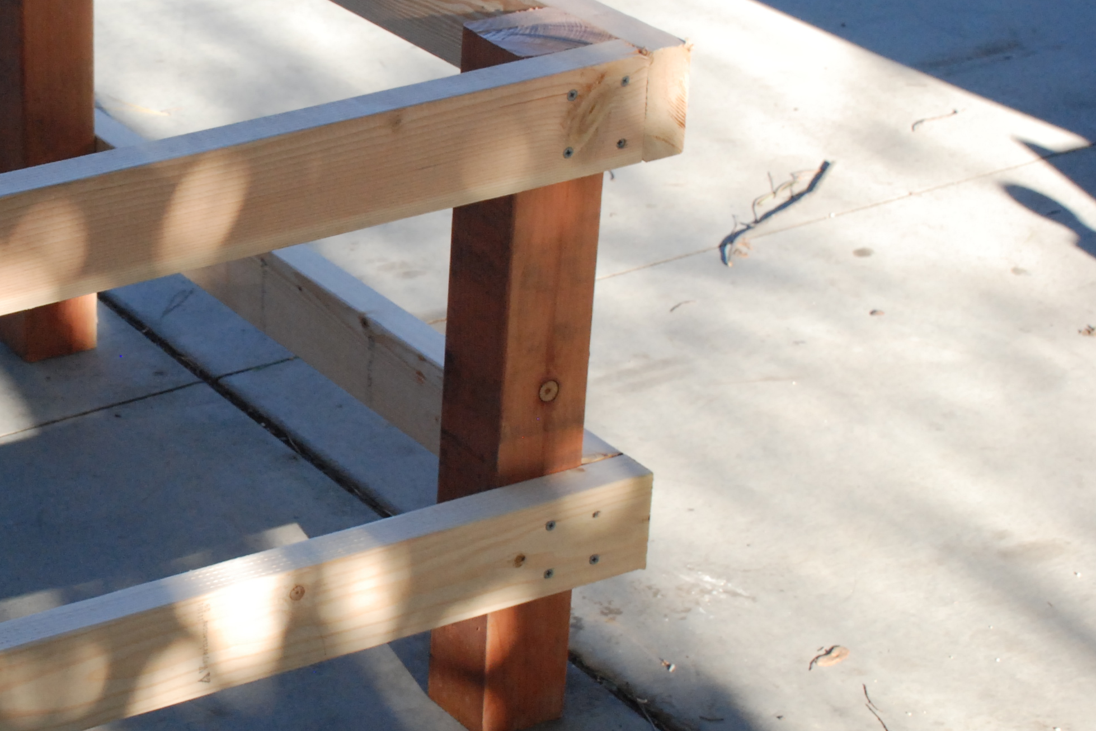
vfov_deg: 14.4
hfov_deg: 20.8
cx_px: 29
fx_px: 2892
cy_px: 359
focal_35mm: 95
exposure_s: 1/250
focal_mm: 32
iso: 800
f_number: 8
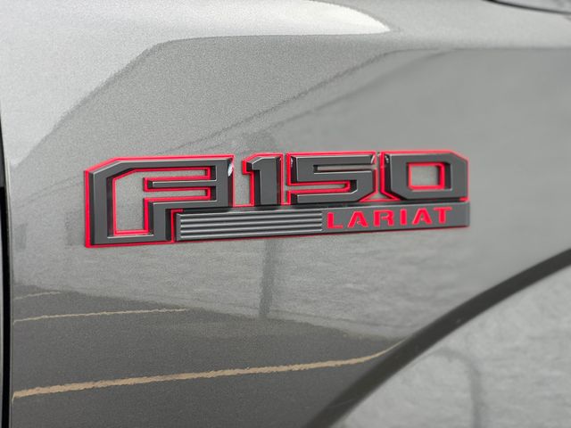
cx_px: 286
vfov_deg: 19.1
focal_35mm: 77
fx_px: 1270
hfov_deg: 25.3
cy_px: 214
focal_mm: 9
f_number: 2.8
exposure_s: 1/121
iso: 40
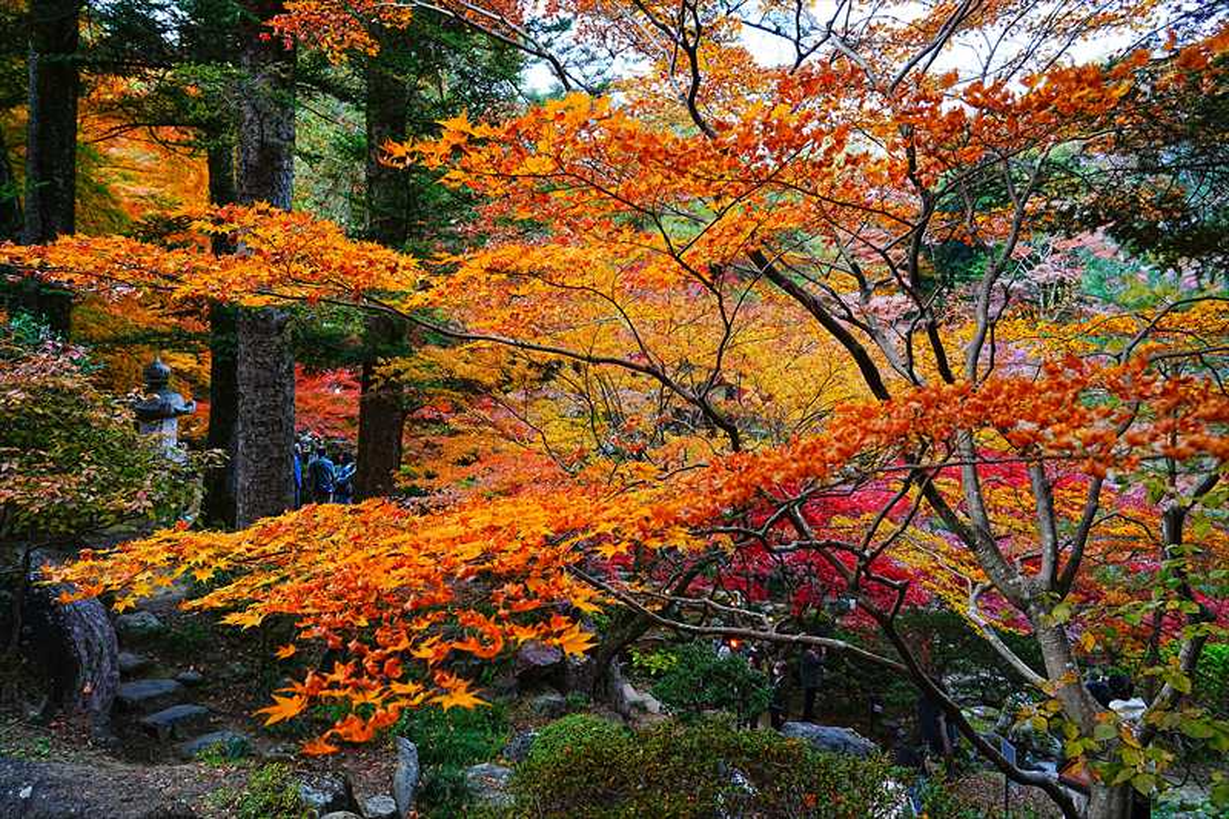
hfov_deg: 73.8
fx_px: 819
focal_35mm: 24
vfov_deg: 53.1
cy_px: 410
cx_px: 614
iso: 100
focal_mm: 24
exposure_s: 1/50
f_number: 5.6
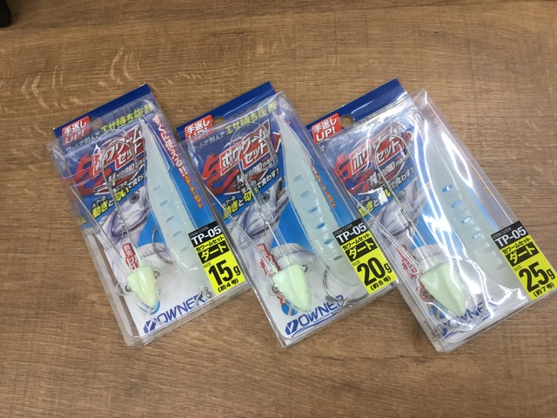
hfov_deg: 58.4
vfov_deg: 45.4
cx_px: 278
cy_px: 209
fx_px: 499
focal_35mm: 31
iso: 25
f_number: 2.4
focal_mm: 3.3
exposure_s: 1/33
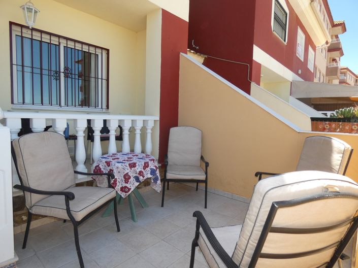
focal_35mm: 20
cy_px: 134
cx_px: 179
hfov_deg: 81.8
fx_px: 207
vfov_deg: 65.9
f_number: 2.8
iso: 80
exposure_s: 1/500
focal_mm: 3.6
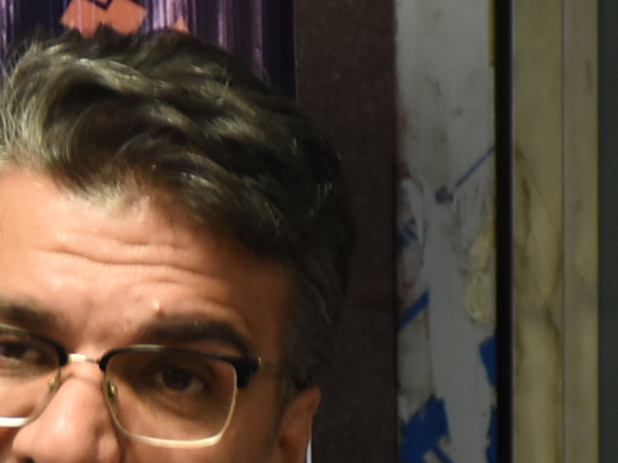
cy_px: 548
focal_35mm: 717
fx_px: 12784
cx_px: -256
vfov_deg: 2.1
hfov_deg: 2.8
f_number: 5.3
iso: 1000
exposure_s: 1/15
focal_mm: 95
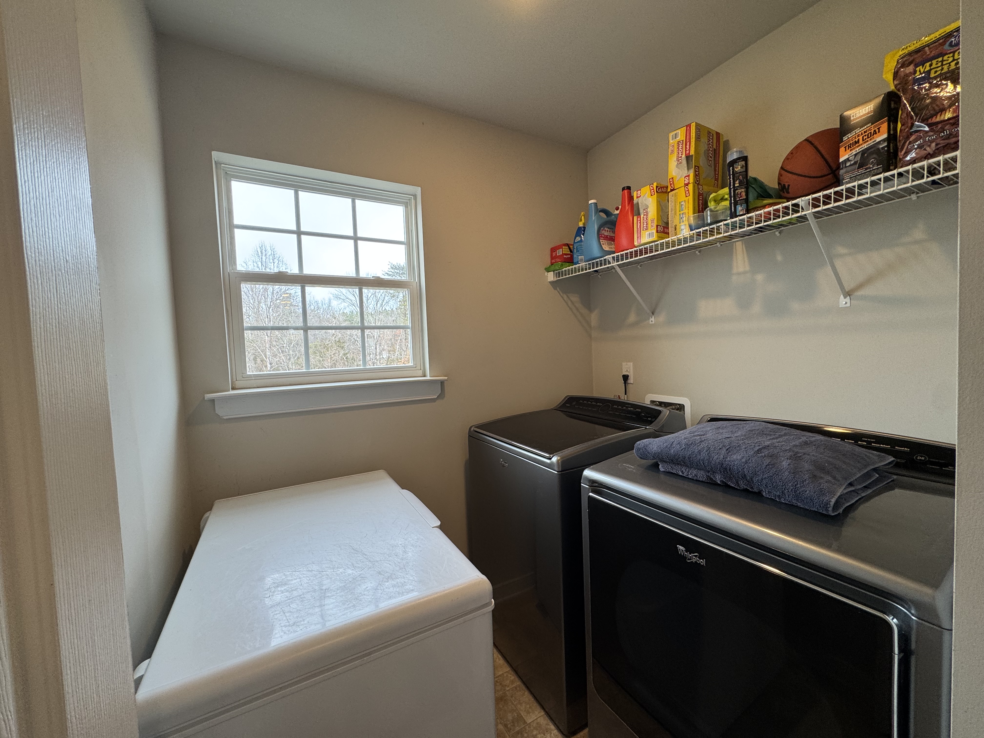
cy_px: 369
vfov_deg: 85.7
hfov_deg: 102.1
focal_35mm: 14
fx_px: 398
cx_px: 492
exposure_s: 1/120
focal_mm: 2.22
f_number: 2.2
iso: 80
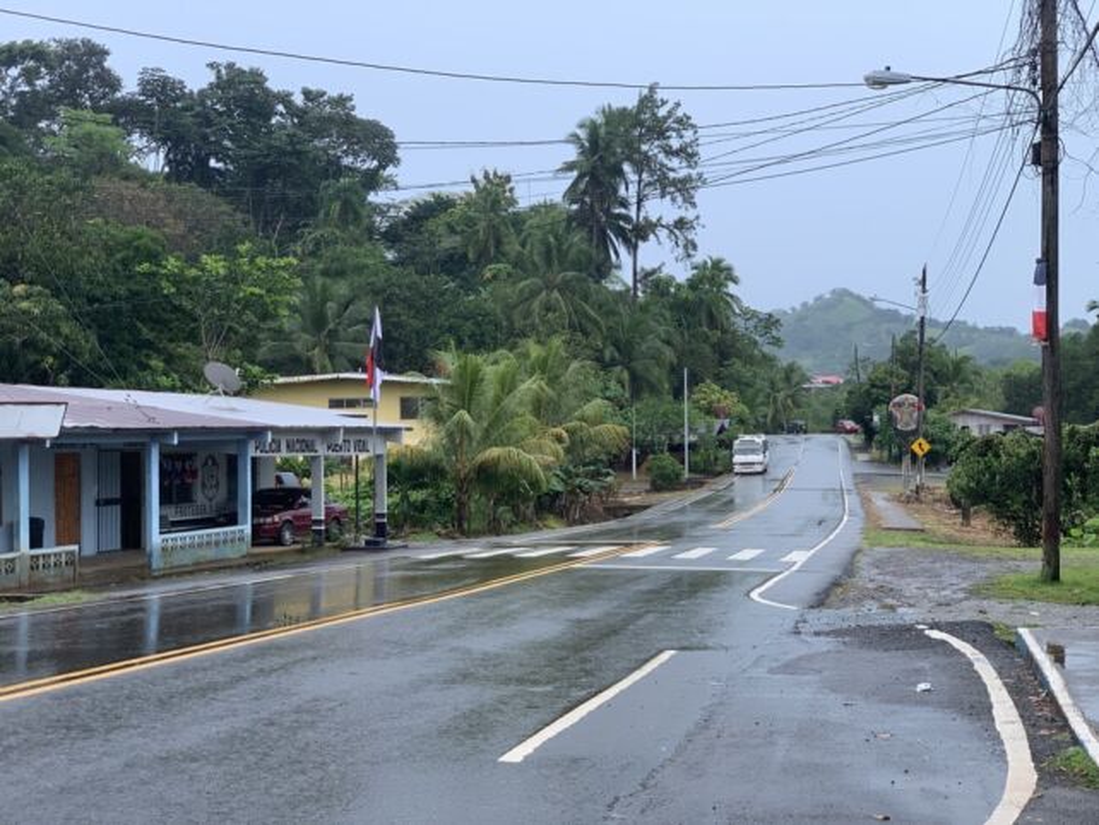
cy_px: 412
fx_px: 1652
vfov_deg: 28.1
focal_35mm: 52
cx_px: 550
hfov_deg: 36.8
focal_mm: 6
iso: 16
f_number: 2.4
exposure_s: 1/256
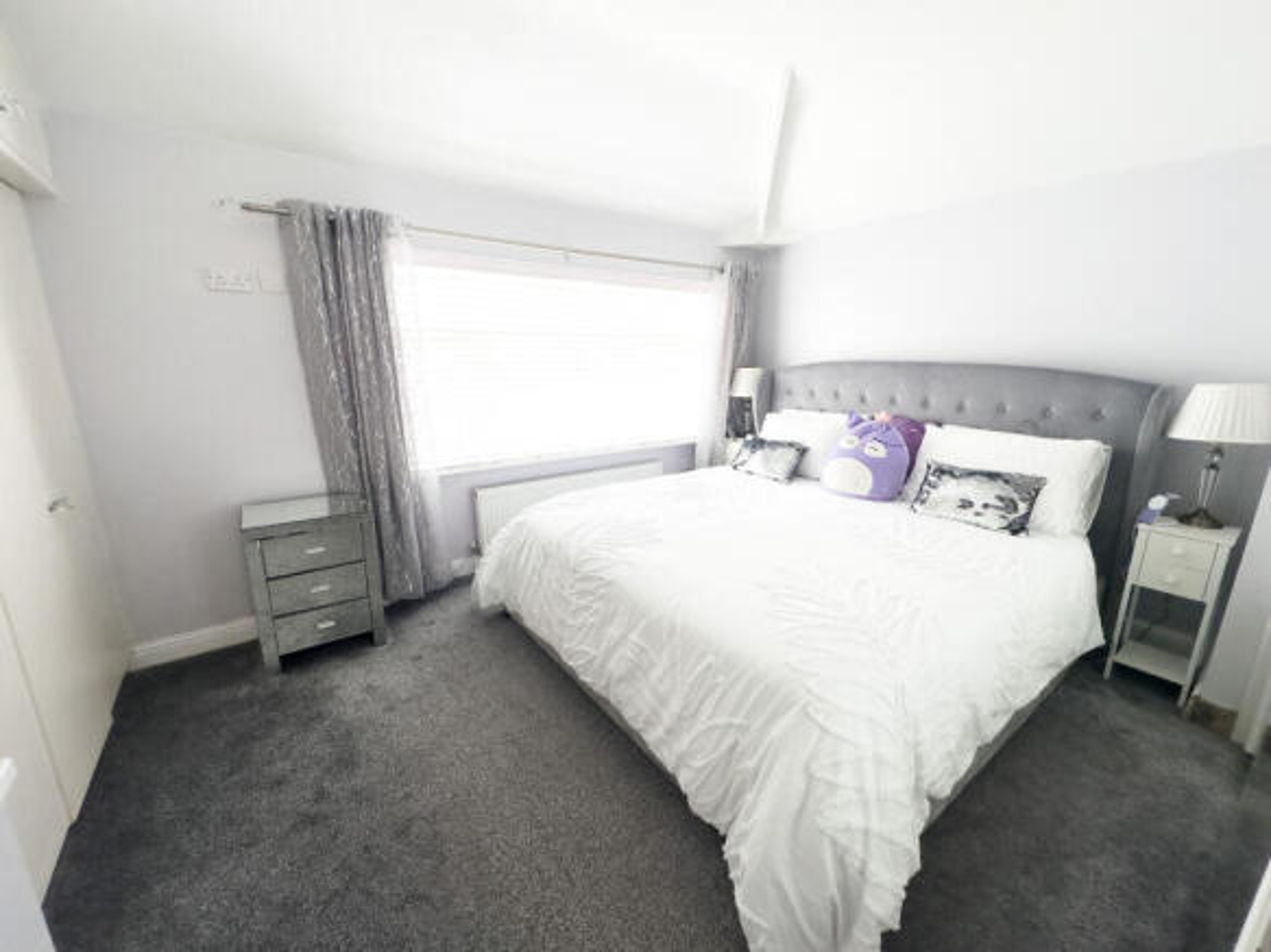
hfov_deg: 102.1
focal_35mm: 14
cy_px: 476
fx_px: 514
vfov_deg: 85.7
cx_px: 636
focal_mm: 2.22
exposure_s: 1/100
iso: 64
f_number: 2.2
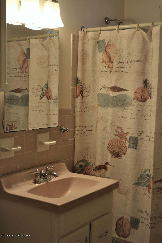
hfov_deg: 26.5
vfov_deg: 38.9
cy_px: 122
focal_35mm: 51
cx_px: 81
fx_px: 344
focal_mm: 34
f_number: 5
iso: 400
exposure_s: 1/80
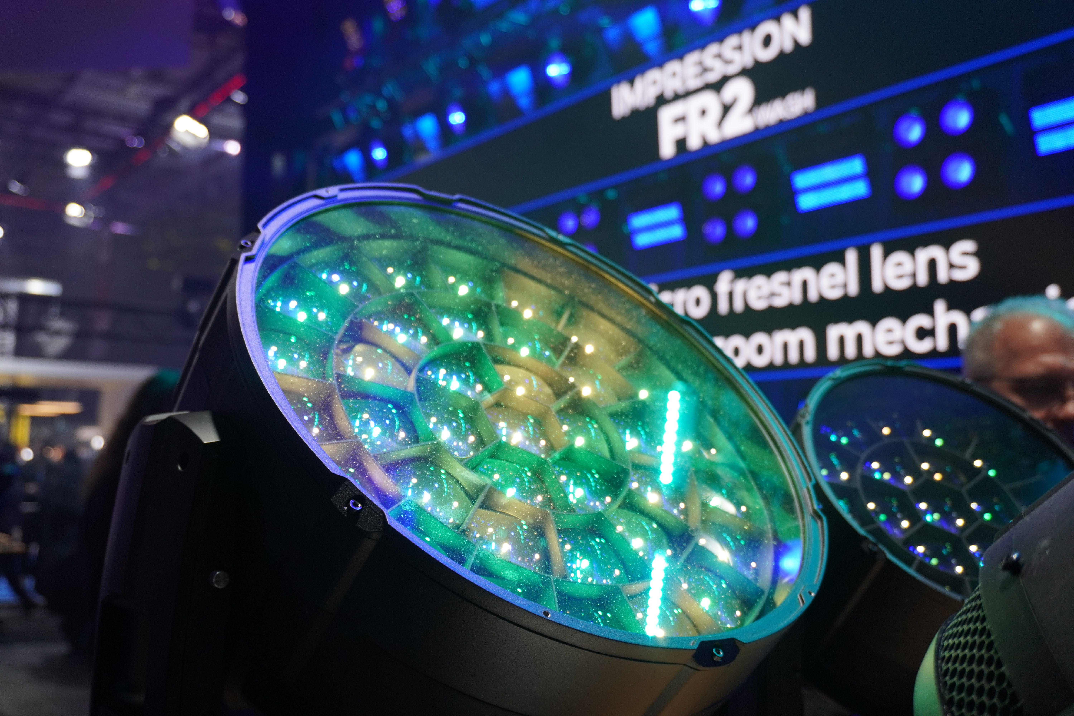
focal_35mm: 38
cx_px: 537
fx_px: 1119
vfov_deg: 35.5
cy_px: 358
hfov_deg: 51.3
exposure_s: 1/160
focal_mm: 25
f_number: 4.5
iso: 500
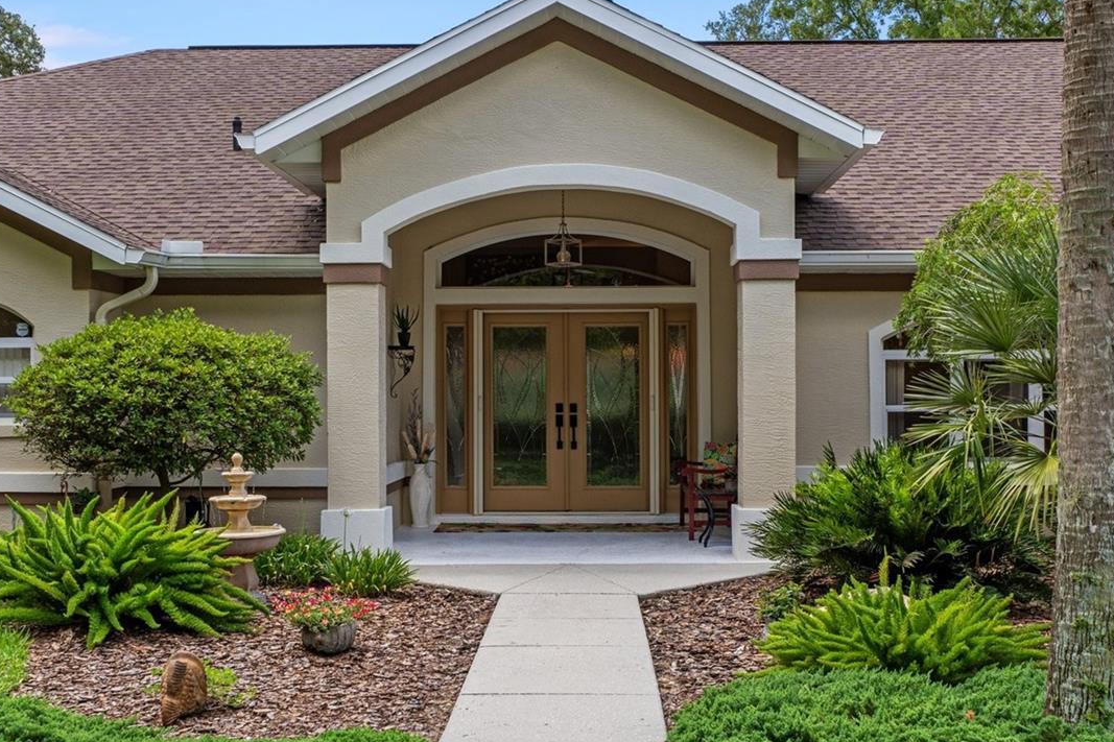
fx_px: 1392
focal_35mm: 45
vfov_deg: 29.9
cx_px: 537
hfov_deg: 43.6
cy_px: 381
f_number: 8
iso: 100
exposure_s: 1/80
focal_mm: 20
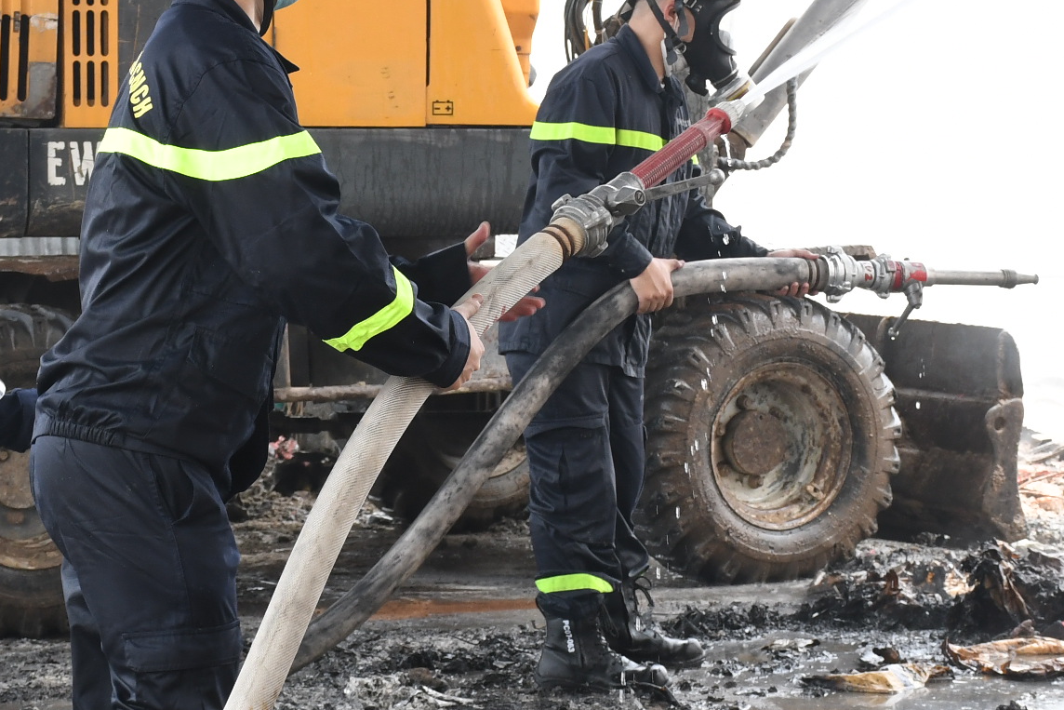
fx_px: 4315
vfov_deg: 9.4
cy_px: 303
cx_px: 446
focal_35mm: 146
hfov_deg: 14.1
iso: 500
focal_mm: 40
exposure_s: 1/200
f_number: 8
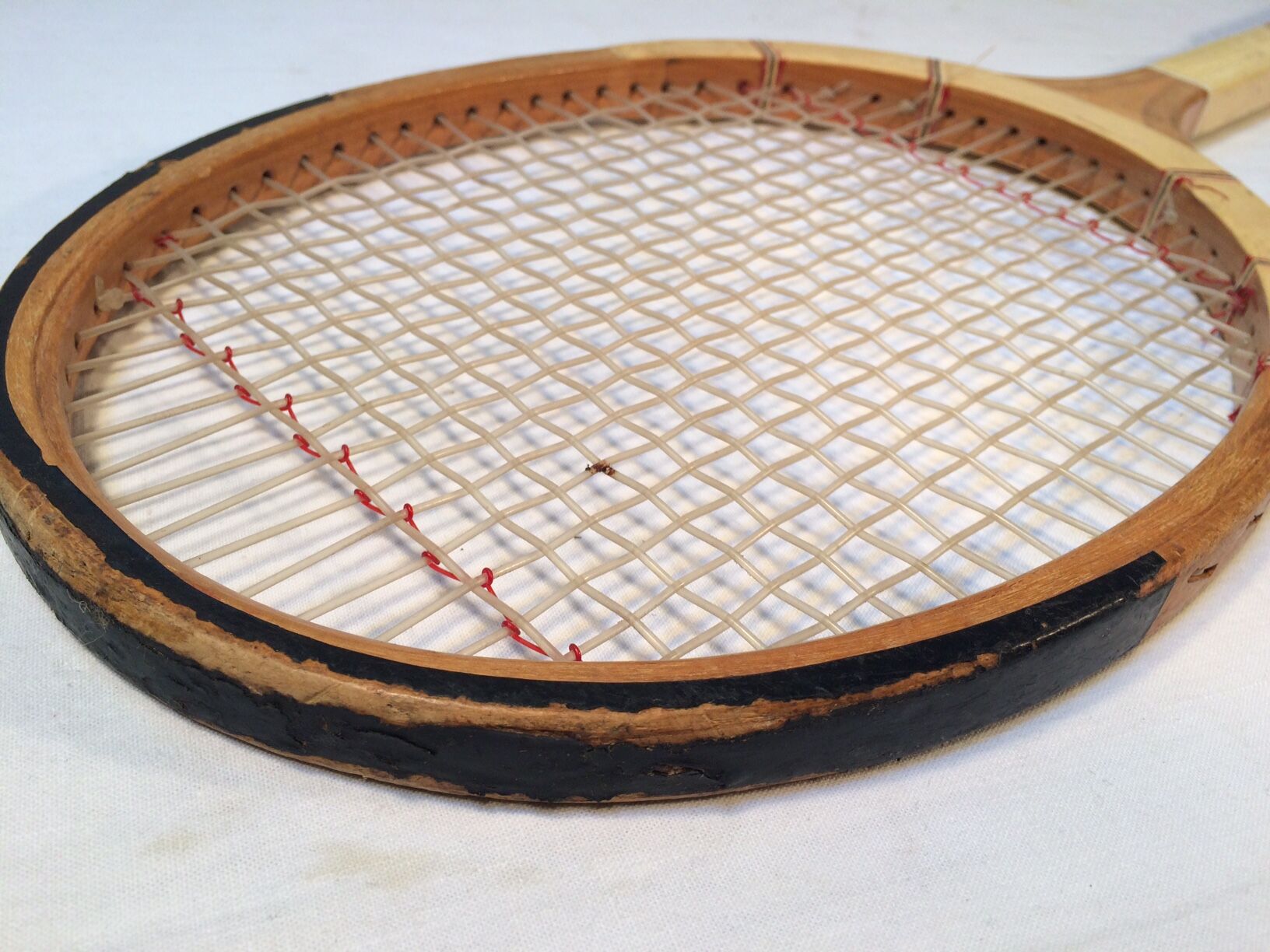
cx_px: 635
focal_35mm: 29
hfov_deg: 61.7
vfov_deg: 48.2
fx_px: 1064
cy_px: 476
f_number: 2.2
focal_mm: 4.15
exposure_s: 1/100
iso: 64
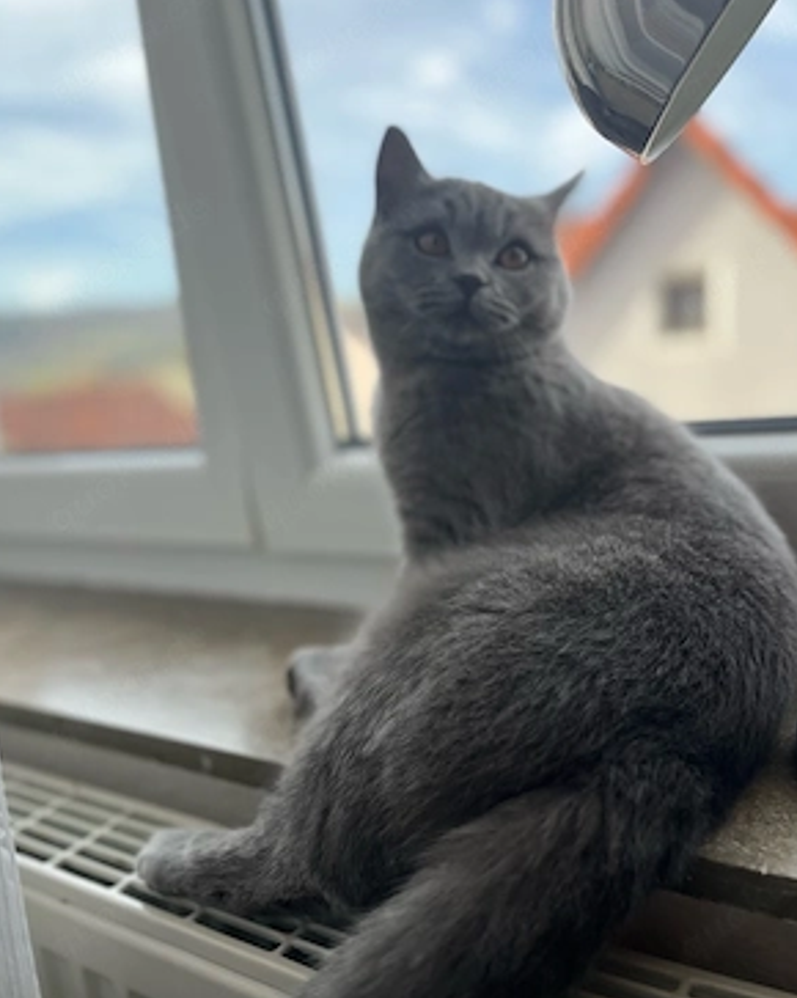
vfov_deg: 62.2
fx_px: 826
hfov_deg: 51.5
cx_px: 398
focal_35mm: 28
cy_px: 500
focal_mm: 5.1
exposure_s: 1/592
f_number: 1.6
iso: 50
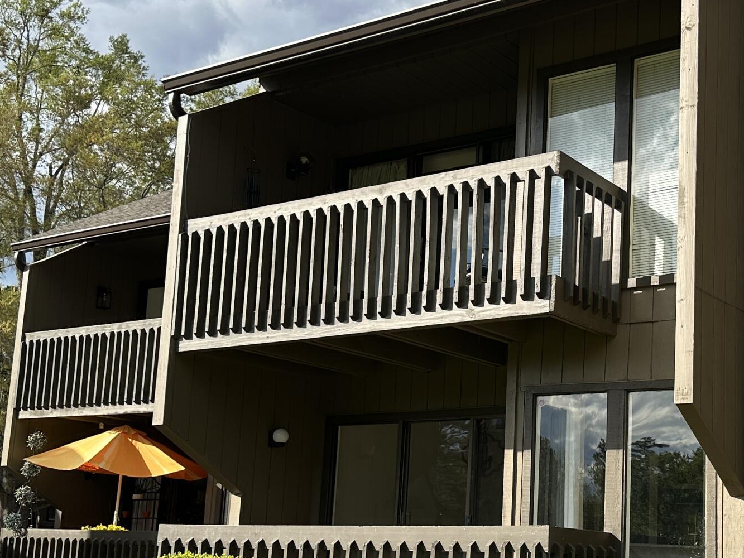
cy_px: 381
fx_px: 1161
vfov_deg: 26.9
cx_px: 549
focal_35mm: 54
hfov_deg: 34.8
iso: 80
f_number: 1.78
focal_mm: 6.86
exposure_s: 1/2410
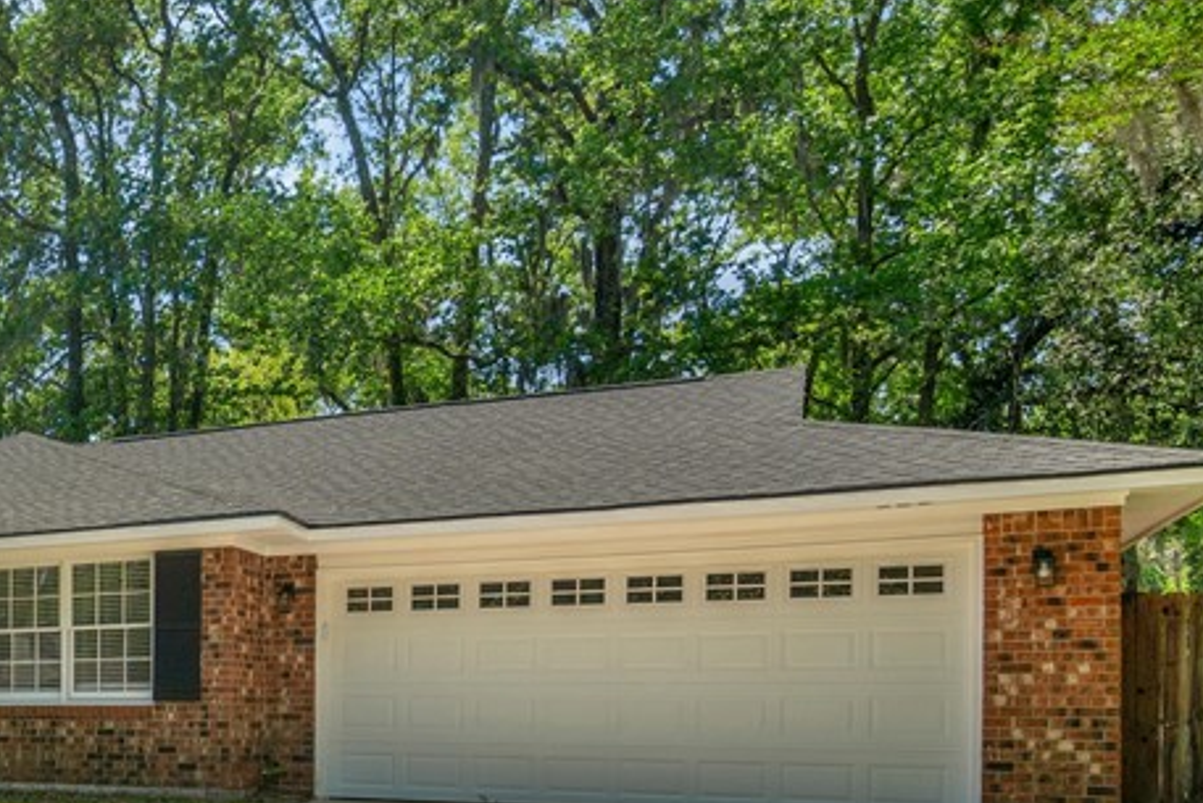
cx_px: -137
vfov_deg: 32.8
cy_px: 685
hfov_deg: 39.7
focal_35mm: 39
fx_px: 1310
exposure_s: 1/1000
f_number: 7.1
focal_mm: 11
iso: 250
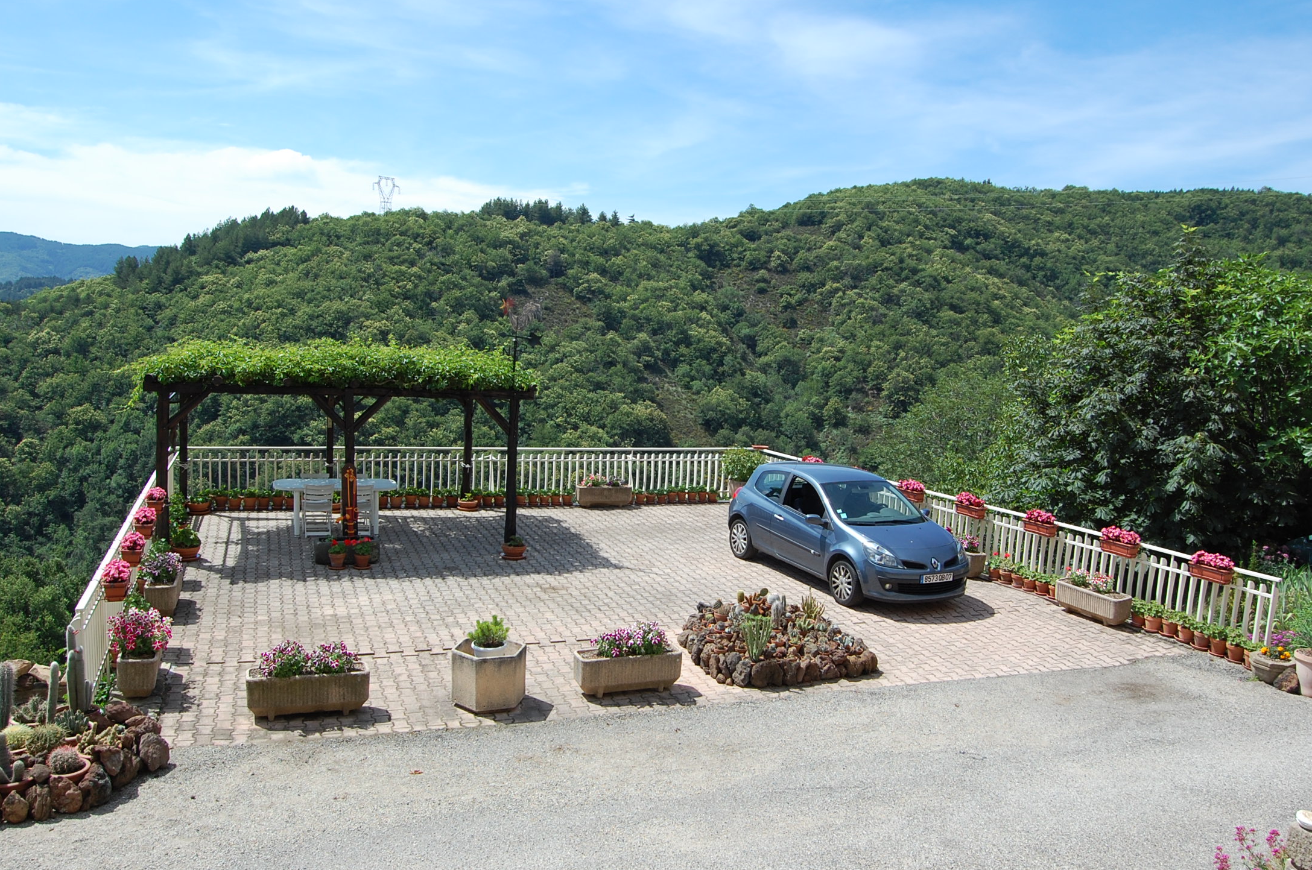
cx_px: 668
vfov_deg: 46.3
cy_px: 420
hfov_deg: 65.5
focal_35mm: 28
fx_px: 1019
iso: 200
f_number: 8
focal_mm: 18
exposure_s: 1/250
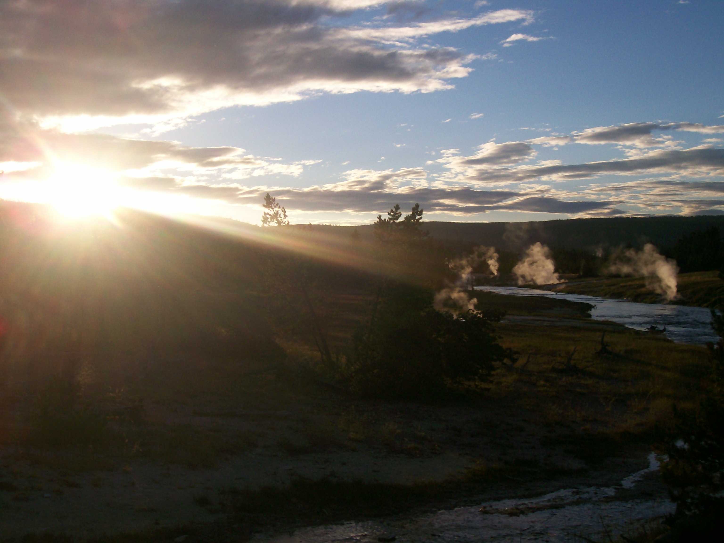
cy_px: 272
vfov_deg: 32.2
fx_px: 941
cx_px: 362
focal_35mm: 45
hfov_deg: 42.1
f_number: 7.9
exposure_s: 1/236
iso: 80
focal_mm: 7.46
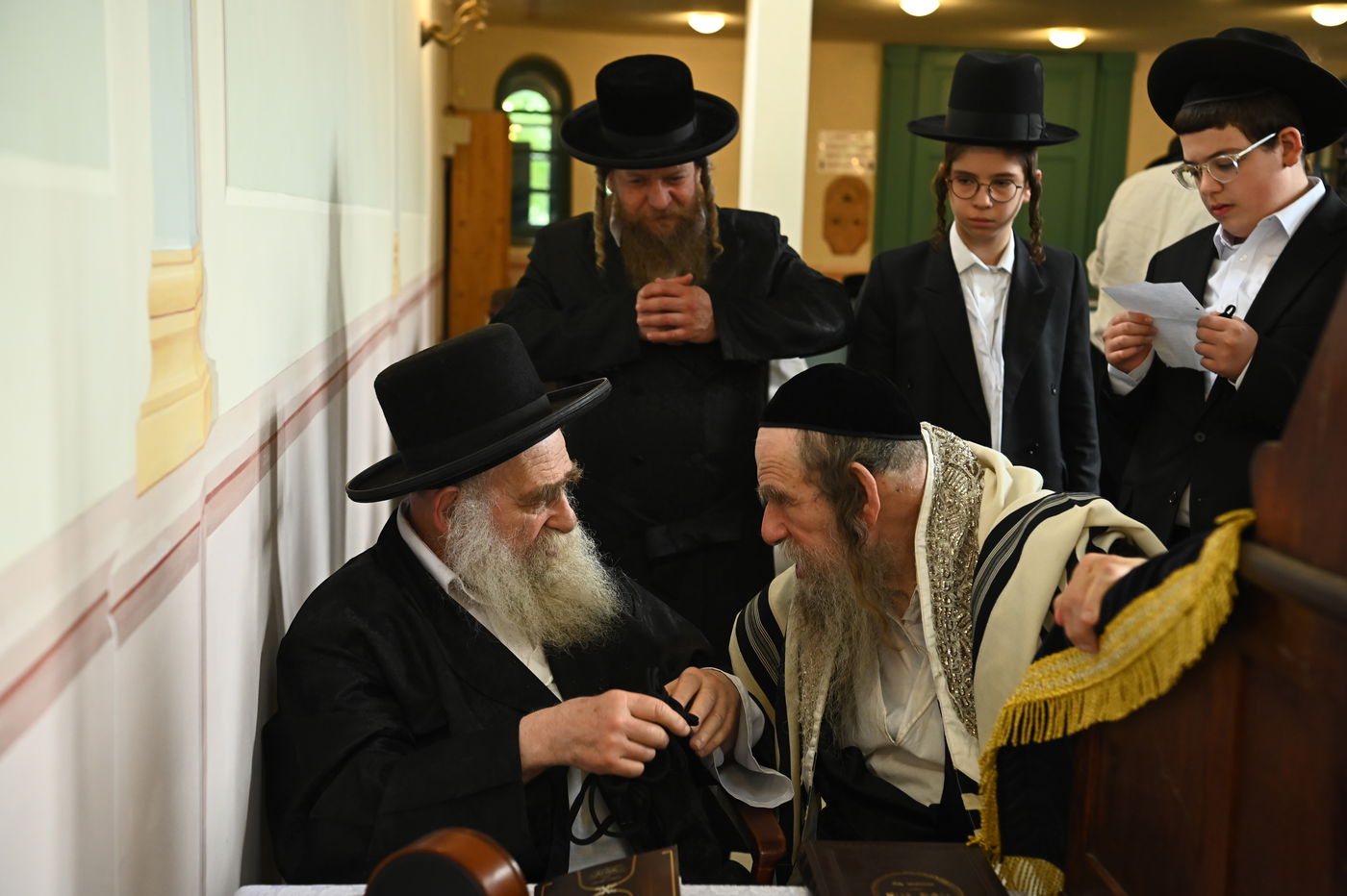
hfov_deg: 39.6
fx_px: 1870
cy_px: 448
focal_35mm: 50
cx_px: 674
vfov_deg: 27.0
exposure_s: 1/100
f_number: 4.5
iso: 2000
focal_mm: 50
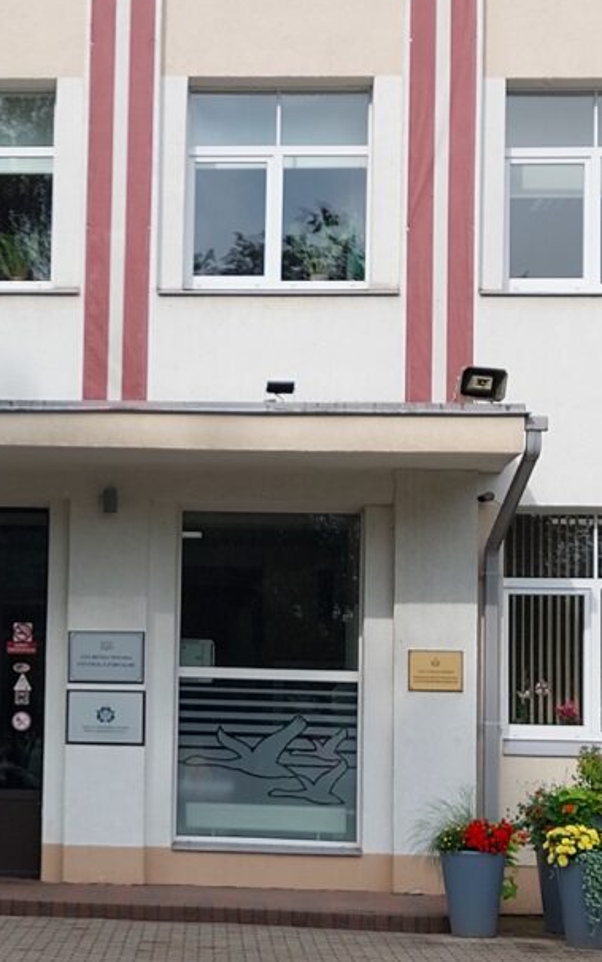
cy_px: 513
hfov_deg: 28.2
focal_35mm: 43
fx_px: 1128
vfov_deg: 46.2
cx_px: 8
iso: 25
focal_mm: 5.23
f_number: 1.8
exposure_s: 1/949
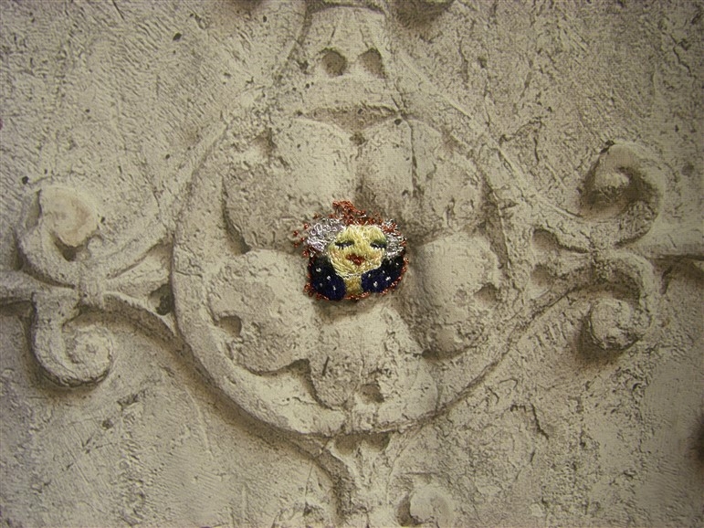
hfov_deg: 49.0
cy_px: 264
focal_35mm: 38
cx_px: 352
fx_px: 773
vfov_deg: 37.7
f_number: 3.5
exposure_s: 1/50
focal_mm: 6.3
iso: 100
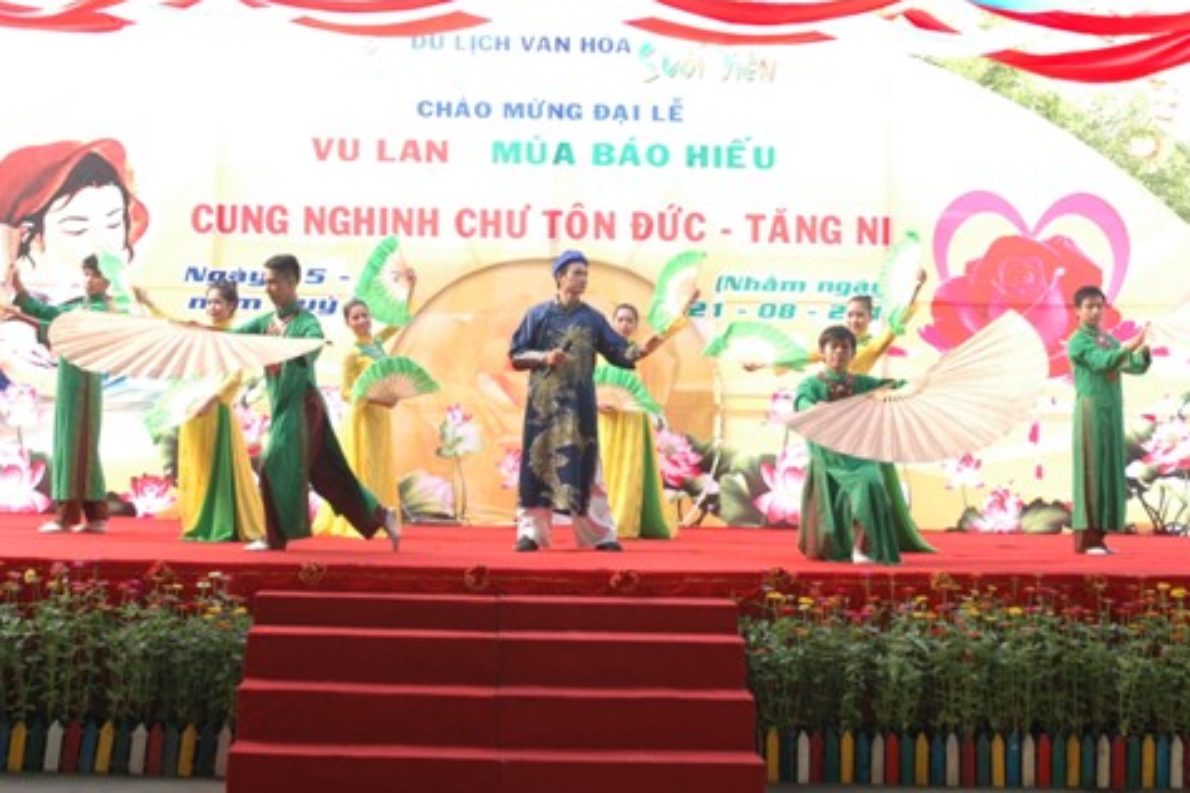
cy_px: 294
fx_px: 1939
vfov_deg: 23.1
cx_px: 552
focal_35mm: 59
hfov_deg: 34.1
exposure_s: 1/100
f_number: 5
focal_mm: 29
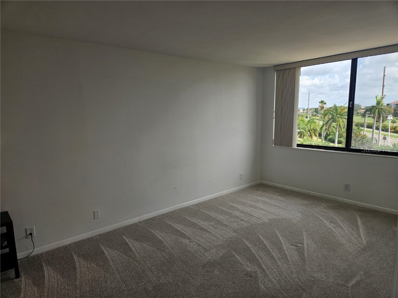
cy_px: 149
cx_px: 199
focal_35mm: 23
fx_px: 264
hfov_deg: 73.9
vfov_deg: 58.9
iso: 25
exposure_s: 1/227
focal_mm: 5.4
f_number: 1.8
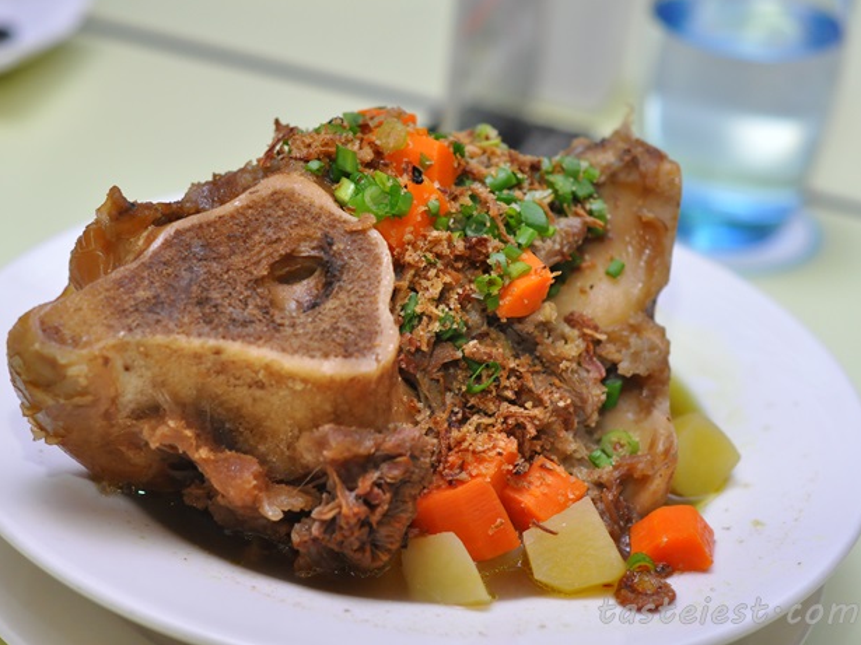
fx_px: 2039
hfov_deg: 23.8
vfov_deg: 18.0
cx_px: 375
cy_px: 321
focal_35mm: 82
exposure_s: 1/200
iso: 1000
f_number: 3.2
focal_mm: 50
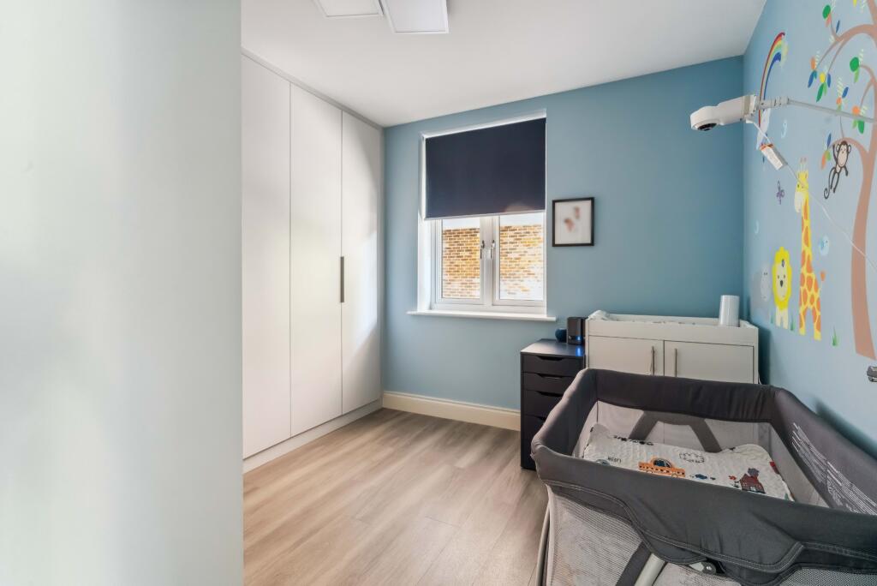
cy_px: 293
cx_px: 438
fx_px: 390
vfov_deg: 73.8
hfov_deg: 96.7
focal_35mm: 16
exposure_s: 1/1.25
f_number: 10
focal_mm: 16
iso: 6400
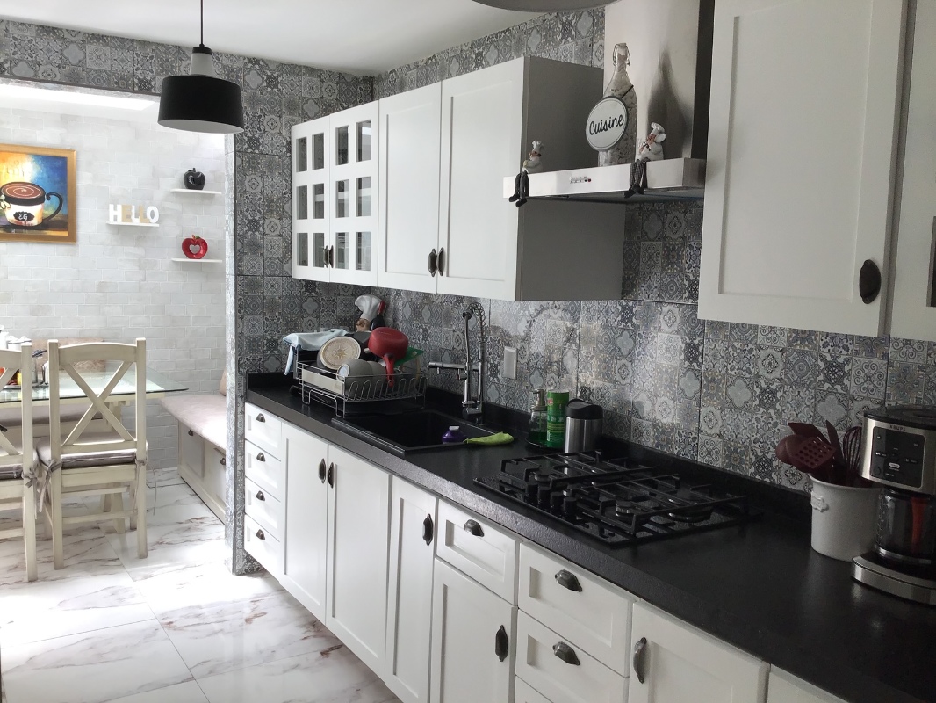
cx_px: 468
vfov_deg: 45.5
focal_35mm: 31
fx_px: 838
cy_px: 352
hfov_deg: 58.3
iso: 25
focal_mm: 3.3
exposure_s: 1/120
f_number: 2.4
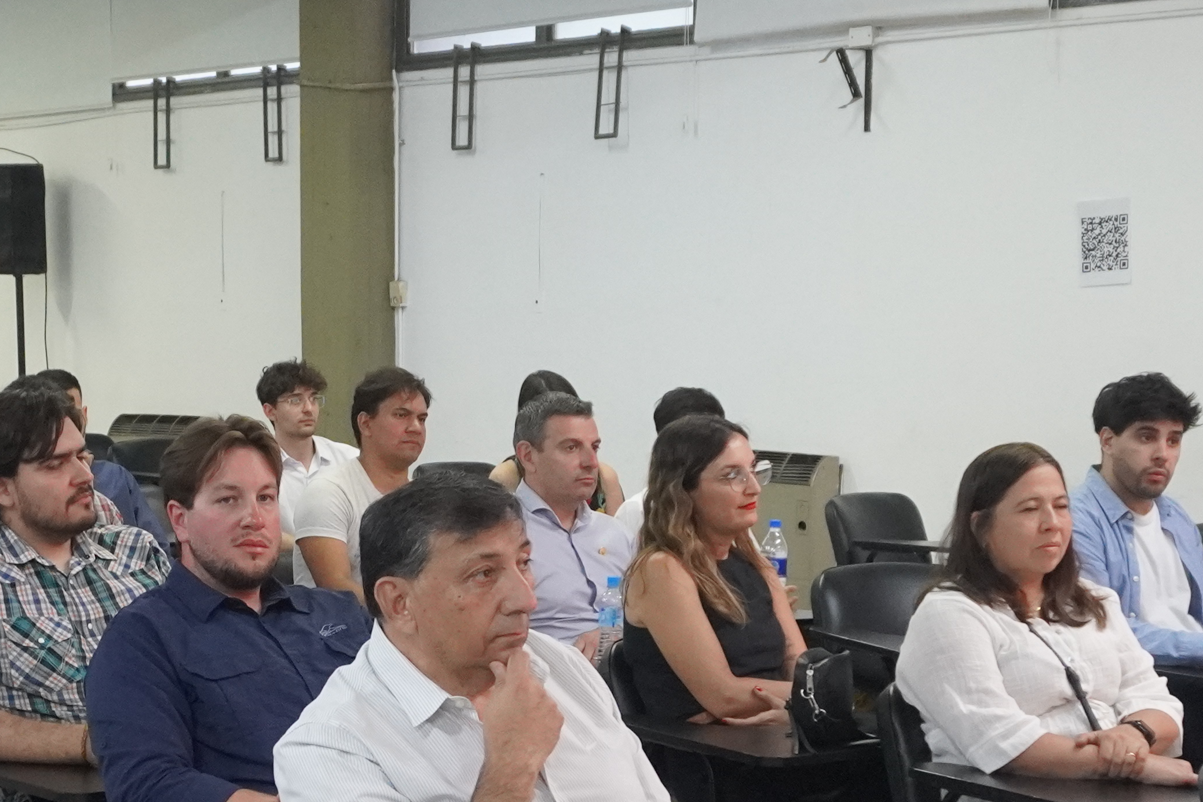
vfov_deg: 17.2
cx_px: 375
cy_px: 760
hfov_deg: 25.8
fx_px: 2606
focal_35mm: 78
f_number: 4
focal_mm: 18
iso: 2500
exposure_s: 1/160
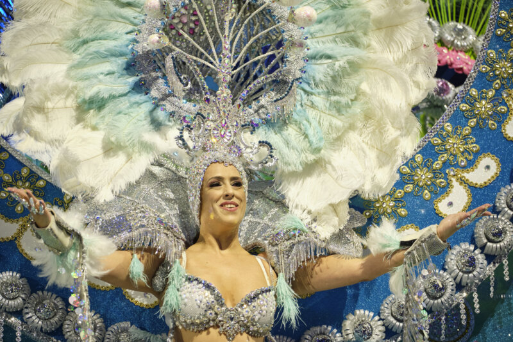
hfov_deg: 12.4
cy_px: 171
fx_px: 2365
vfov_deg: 8.3
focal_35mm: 166
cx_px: 256
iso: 1250
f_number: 2.8
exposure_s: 1/640
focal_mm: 110.6
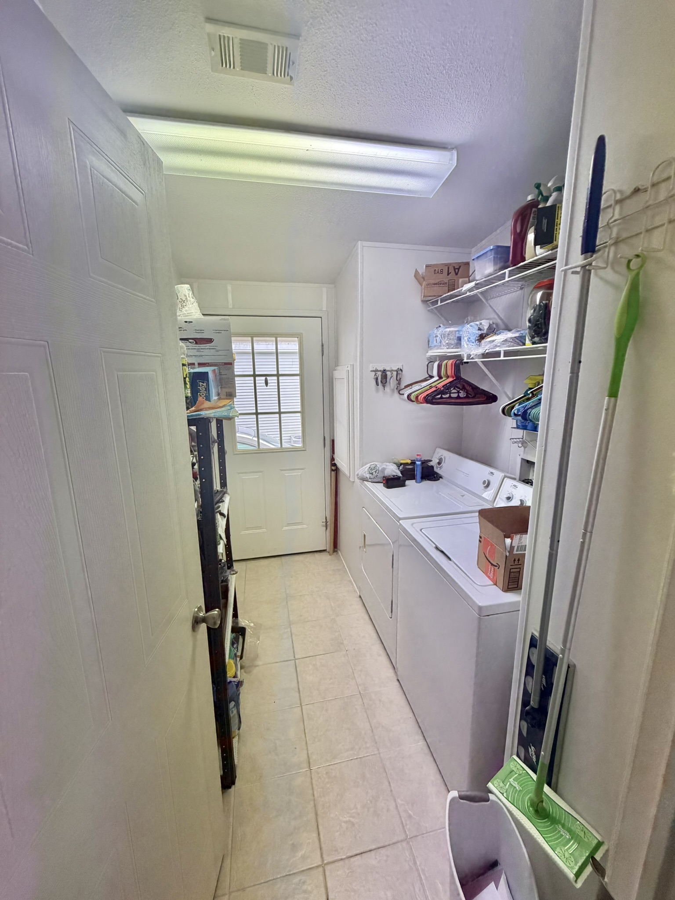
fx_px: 364
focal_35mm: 14
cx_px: 338
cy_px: 450
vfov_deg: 102.1
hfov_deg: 85.7
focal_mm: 2.22
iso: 100
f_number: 2.2
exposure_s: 1/120
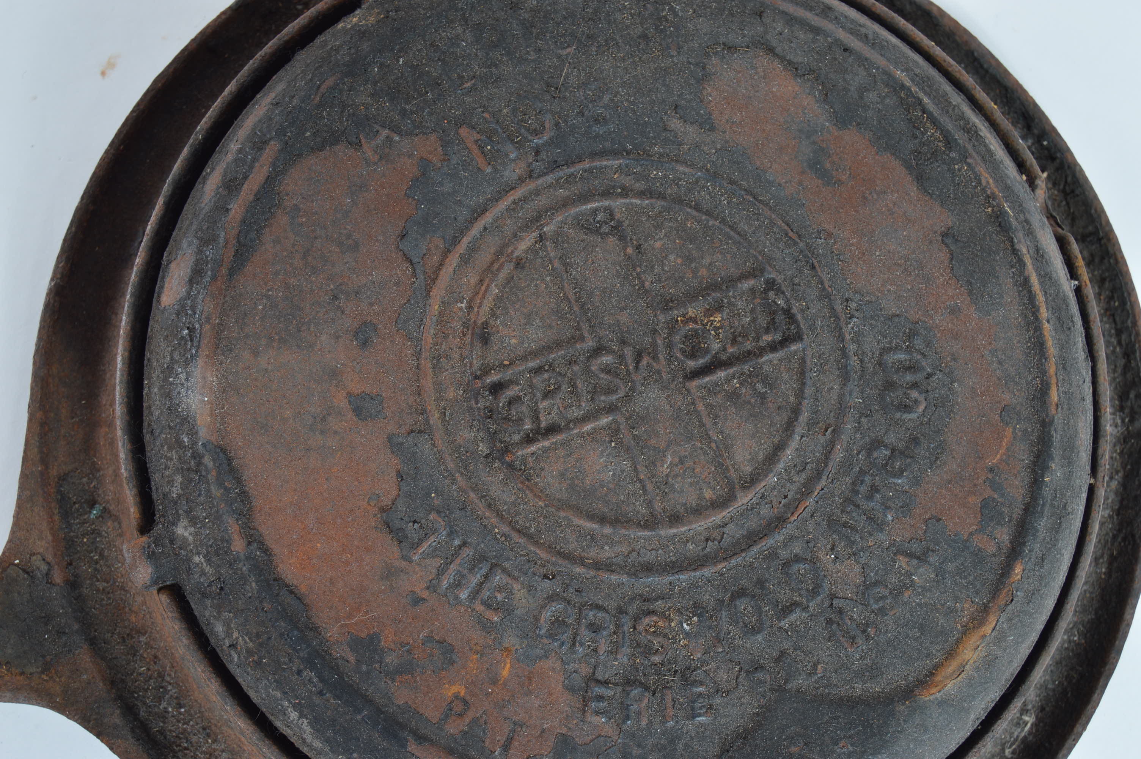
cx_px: 570
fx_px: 1425
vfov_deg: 29.8
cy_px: 380
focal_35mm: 45
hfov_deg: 43.6
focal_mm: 30
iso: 100
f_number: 8
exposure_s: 1/80
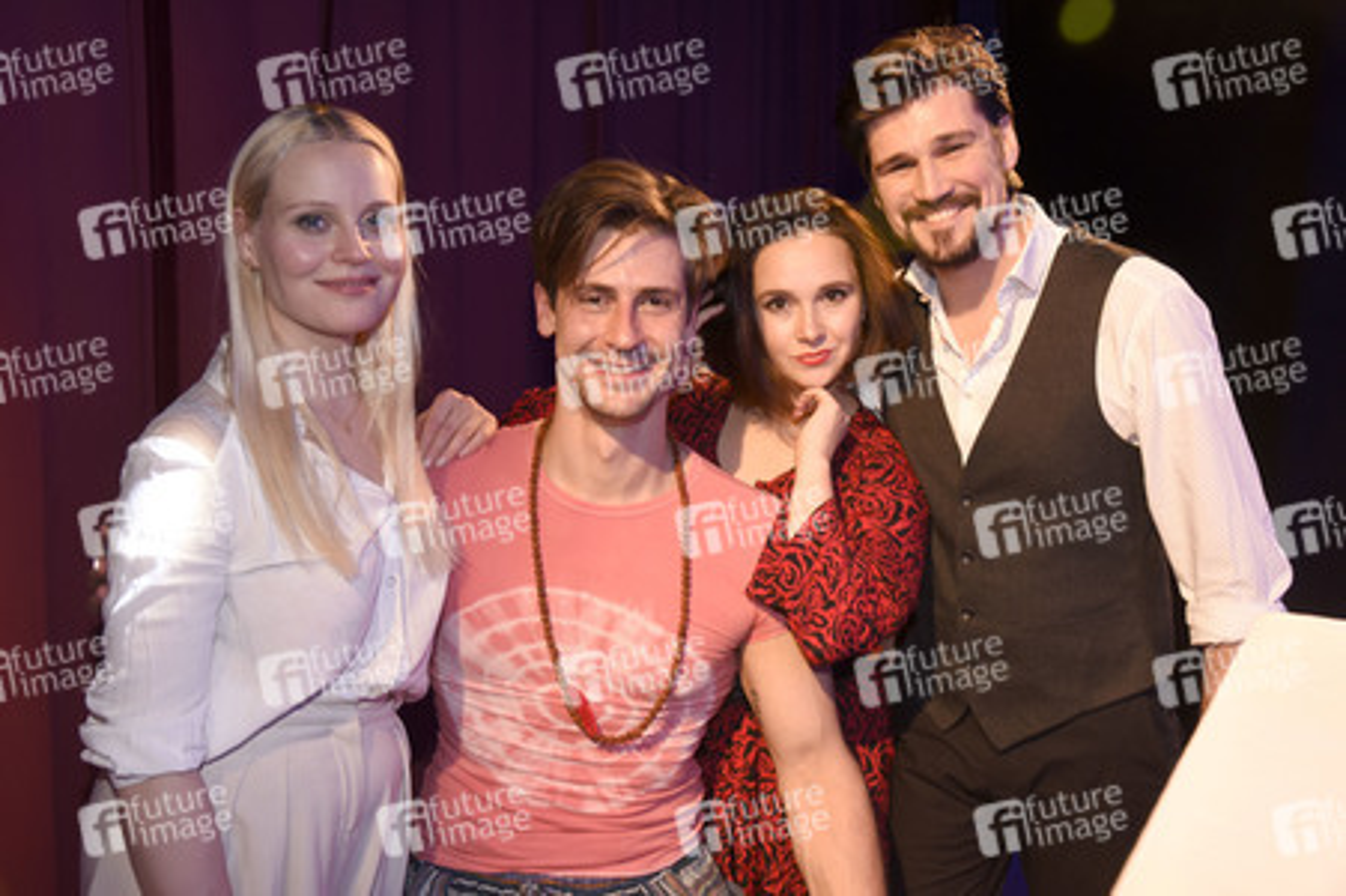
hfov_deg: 50.7
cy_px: 448
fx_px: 1420
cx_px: 673
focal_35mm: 38
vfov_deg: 35.0
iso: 1250
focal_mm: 38
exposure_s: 1/60
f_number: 6.3
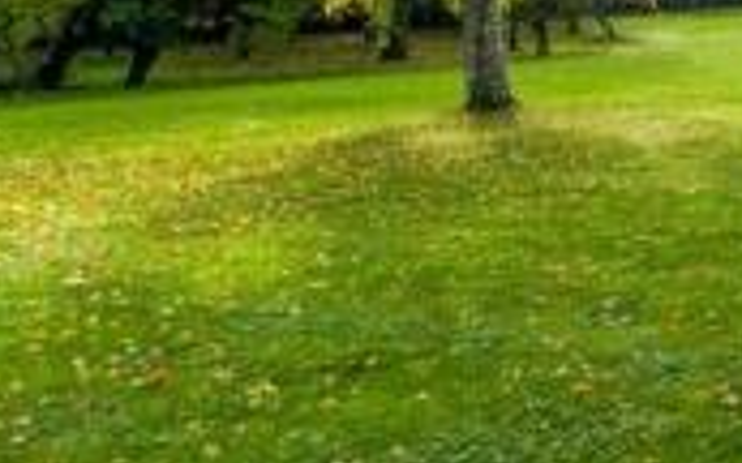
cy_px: -36
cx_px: 1244
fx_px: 1092
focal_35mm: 54
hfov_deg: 24.0
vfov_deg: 22.7
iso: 160
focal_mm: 9.4
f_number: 9
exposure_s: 1/320
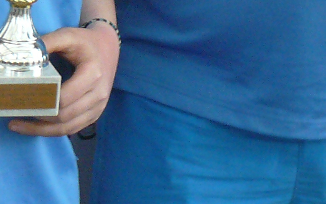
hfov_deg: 8.1
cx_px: 447
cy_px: -213
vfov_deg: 5.0
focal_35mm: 256
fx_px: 2274
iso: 200
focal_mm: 8.9
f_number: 2.8
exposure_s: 1/10
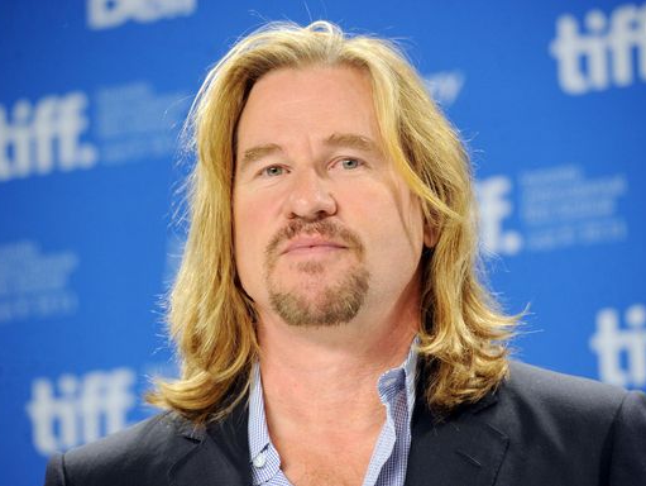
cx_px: 331
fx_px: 4071
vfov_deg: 6.8
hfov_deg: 9.1
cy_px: 243
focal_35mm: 218
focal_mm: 200
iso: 3200
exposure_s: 1/200
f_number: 4
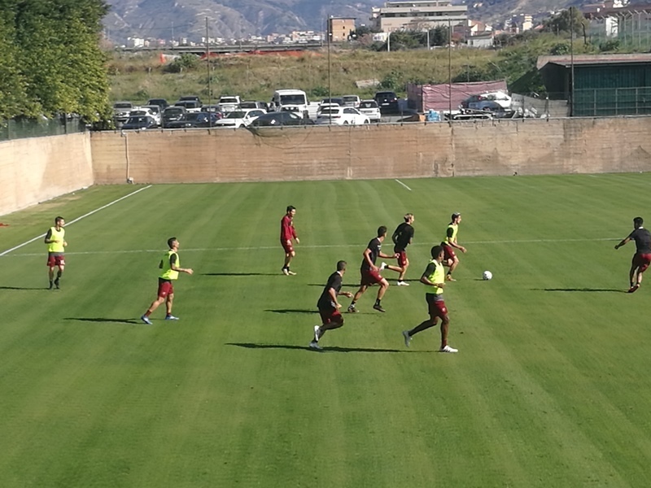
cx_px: 326
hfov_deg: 18.2
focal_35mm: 108
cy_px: 244
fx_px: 2031
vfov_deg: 13.7
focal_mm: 4.5
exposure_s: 1/803
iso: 50
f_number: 2.2
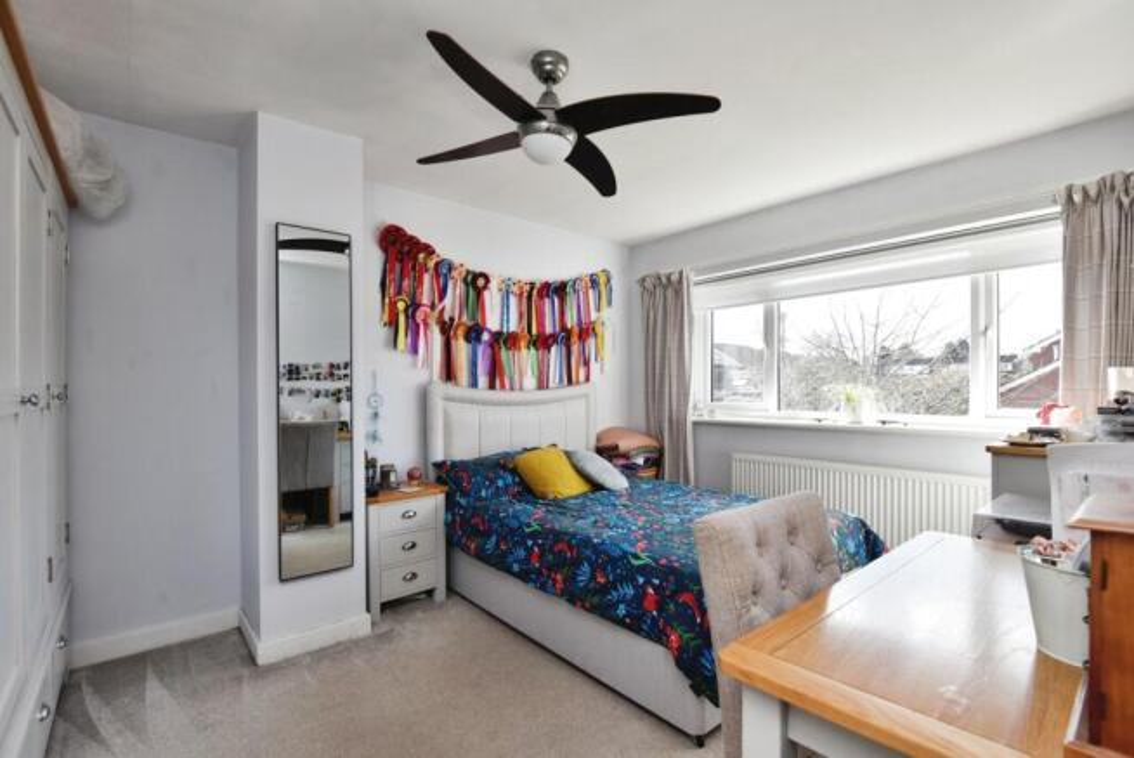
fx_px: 504
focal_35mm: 16
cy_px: 379
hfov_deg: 96.7
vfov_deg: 73.8
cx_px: 567
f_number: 7.1
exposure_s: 1/200
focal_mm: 16
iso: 400
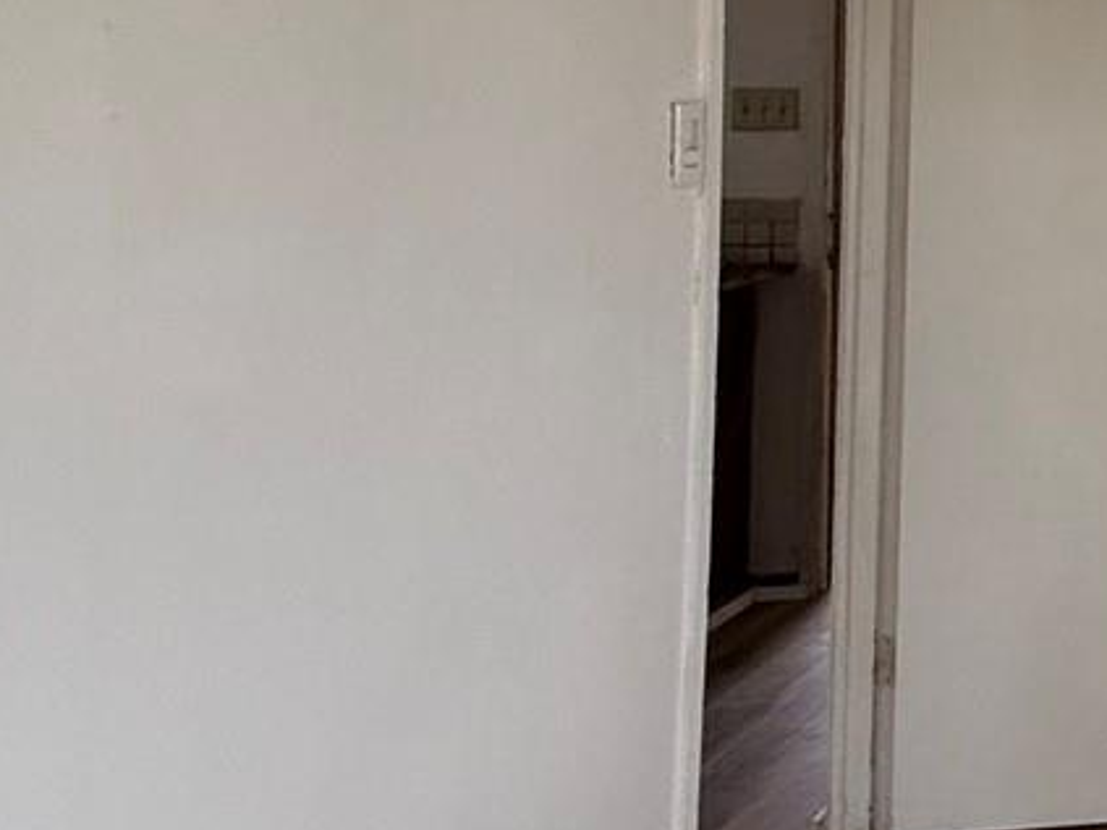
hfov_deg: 22.7
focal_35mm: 53
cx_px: 1937
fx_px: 1694
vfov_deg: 26.3
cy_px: 39
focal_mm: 2.22
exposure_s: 1/99
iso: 100
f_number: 2.2
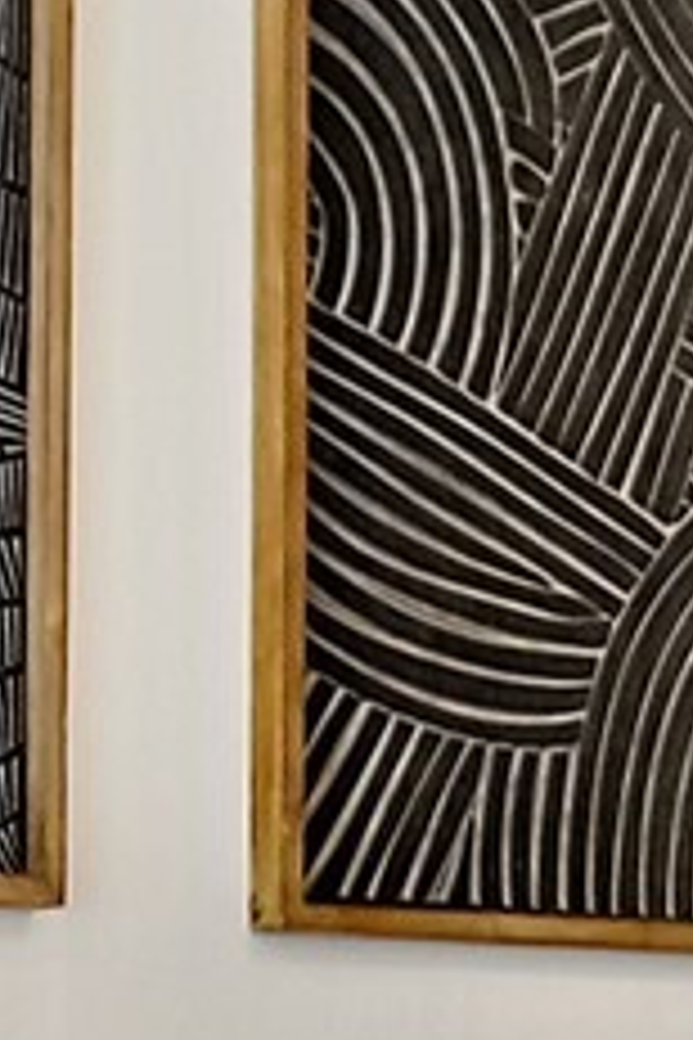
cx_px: 2117
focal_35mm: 257
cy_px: 1128
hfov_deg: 5.1
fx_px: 7420
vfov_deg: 8.0
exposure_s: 1/125
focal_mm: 35
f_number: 5.6
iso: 1600
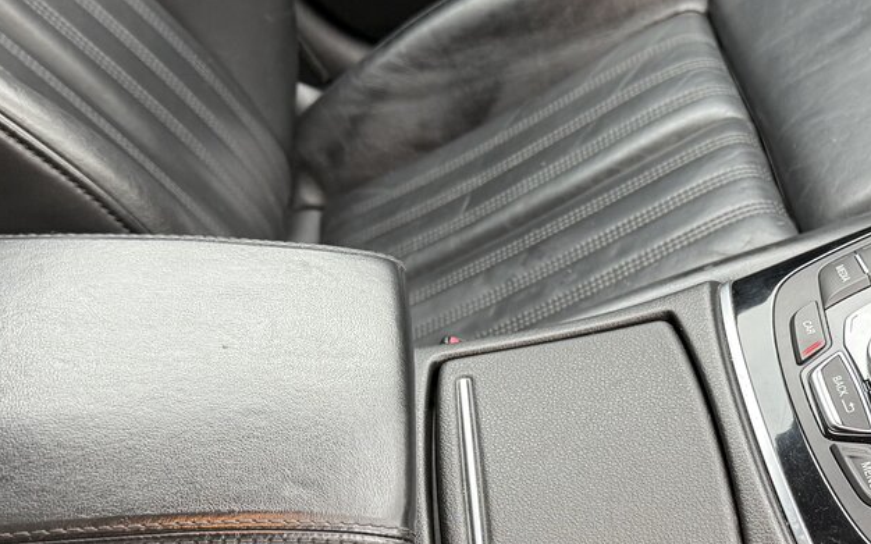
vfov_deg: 24.5
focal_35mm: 52
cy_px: 417
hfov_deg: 38.7
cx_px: 529
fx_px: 1234
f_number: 1.78
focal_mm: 6.76
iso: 200
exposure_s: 1/60
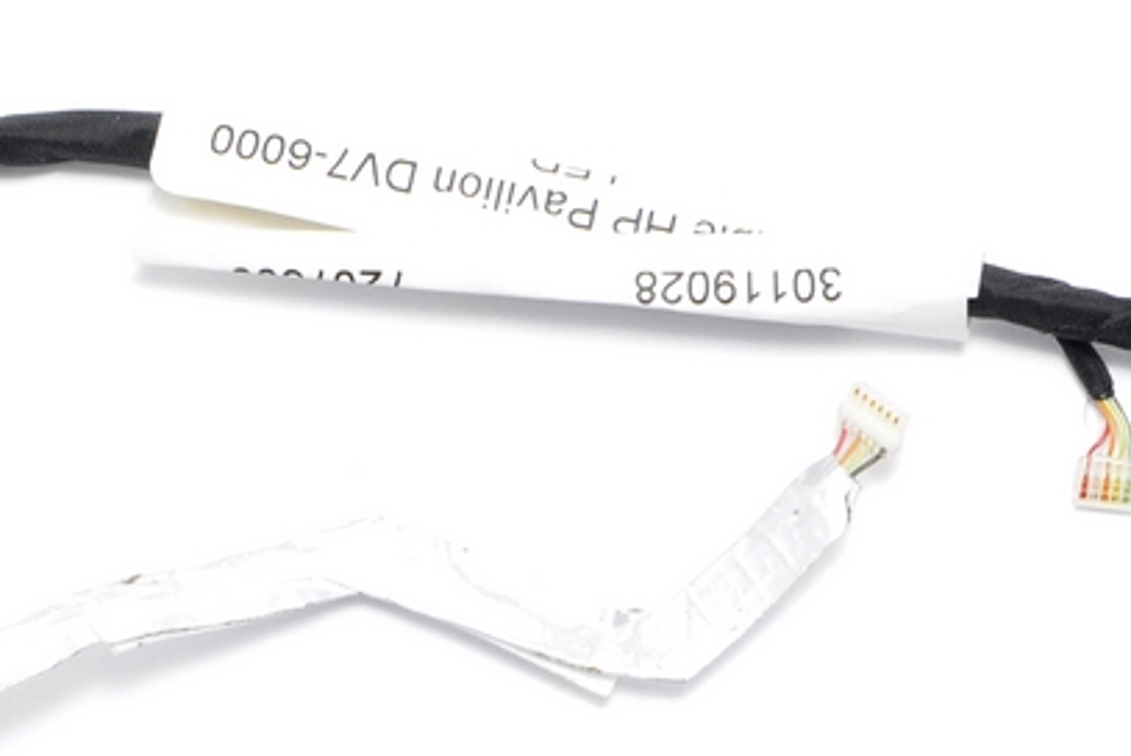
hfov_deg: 13.3
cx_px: 436
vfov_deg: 8.8
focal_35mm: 154
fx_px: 4856
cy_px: 941
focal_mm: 35
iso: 250
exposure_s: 1/30
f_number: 10
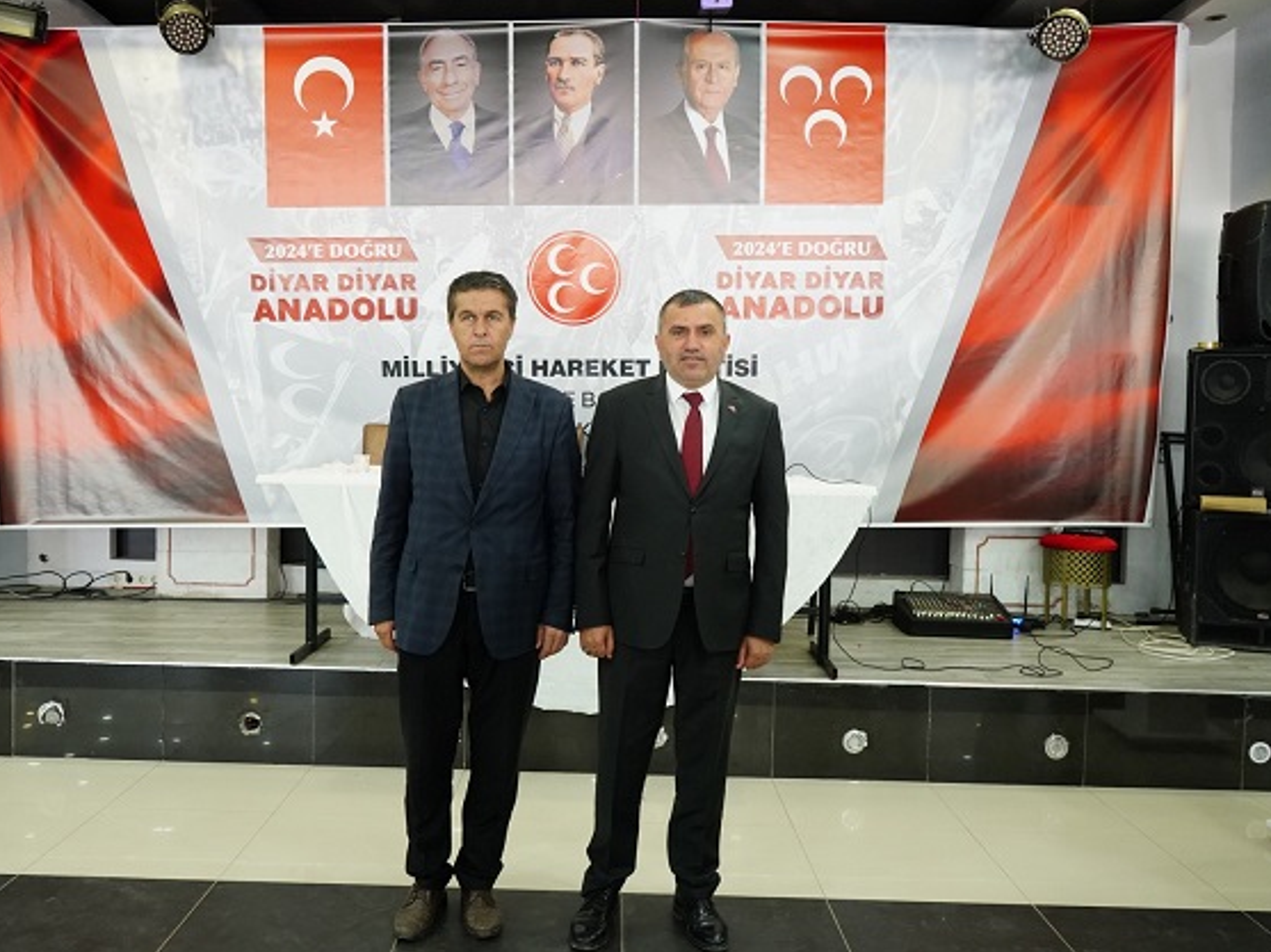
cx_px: 574
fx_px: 1137
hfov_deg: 58.3
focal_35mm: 31
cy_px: 474
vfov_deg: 45.4
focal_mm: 28
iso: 5000
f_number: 5.6
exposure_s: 1/80
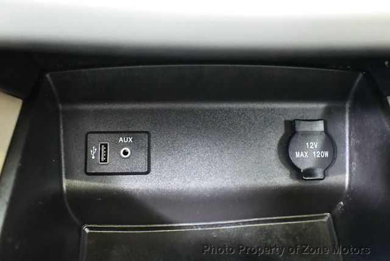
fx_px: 390
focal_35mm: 36
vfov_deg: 36.9
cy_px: 130
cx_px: 195
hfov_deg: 53.1
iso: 12800
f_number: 3.5
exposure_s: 1/10
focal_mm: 18
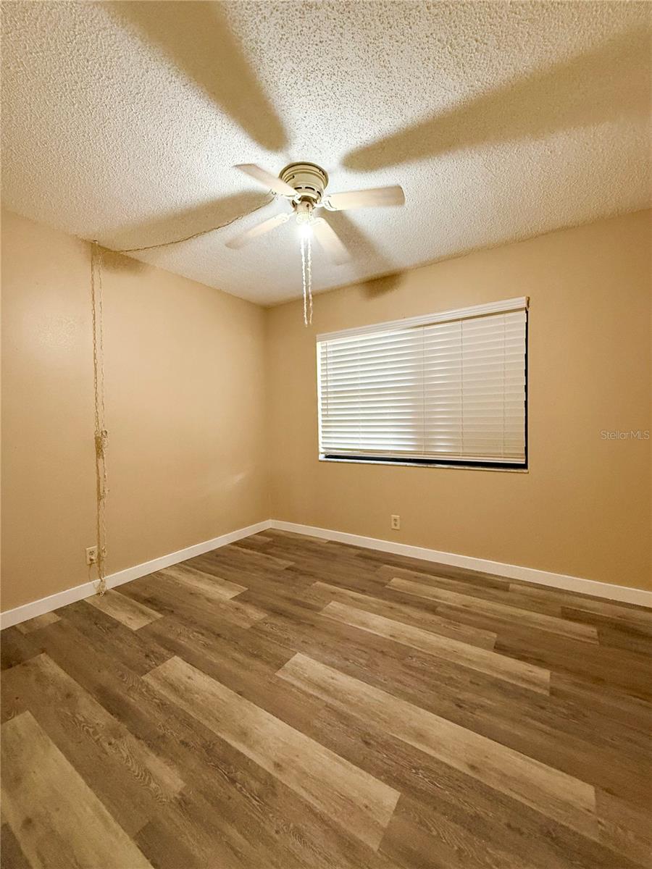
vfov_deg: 102.1
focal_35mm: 14
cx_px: 326
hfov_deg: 85.7
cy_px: 434
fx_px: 352
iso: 400
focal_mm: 2.22
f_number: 2.2
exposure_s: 1/60
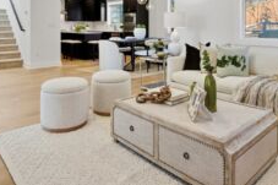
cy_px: 24
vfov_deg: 40.7
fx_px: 231
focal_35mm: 30
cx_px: 148
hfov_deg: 61.9
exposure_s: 1/50
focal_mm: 17
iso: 400
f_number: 9
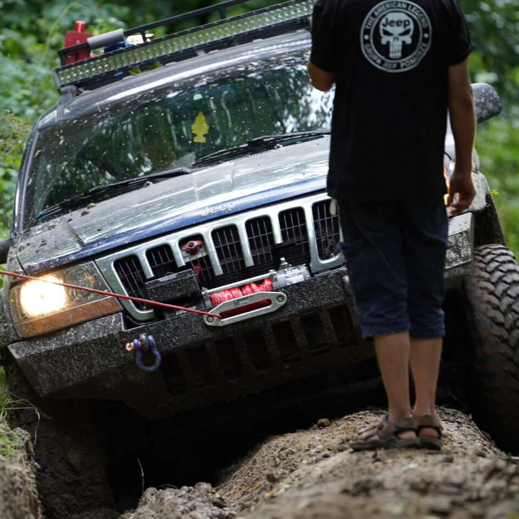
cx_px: 242
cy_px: 241
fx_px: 5835
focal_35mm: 344
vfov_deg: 5.1
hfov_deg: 5.1
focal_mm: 200
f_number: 2.8
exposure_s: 1/350
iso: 800
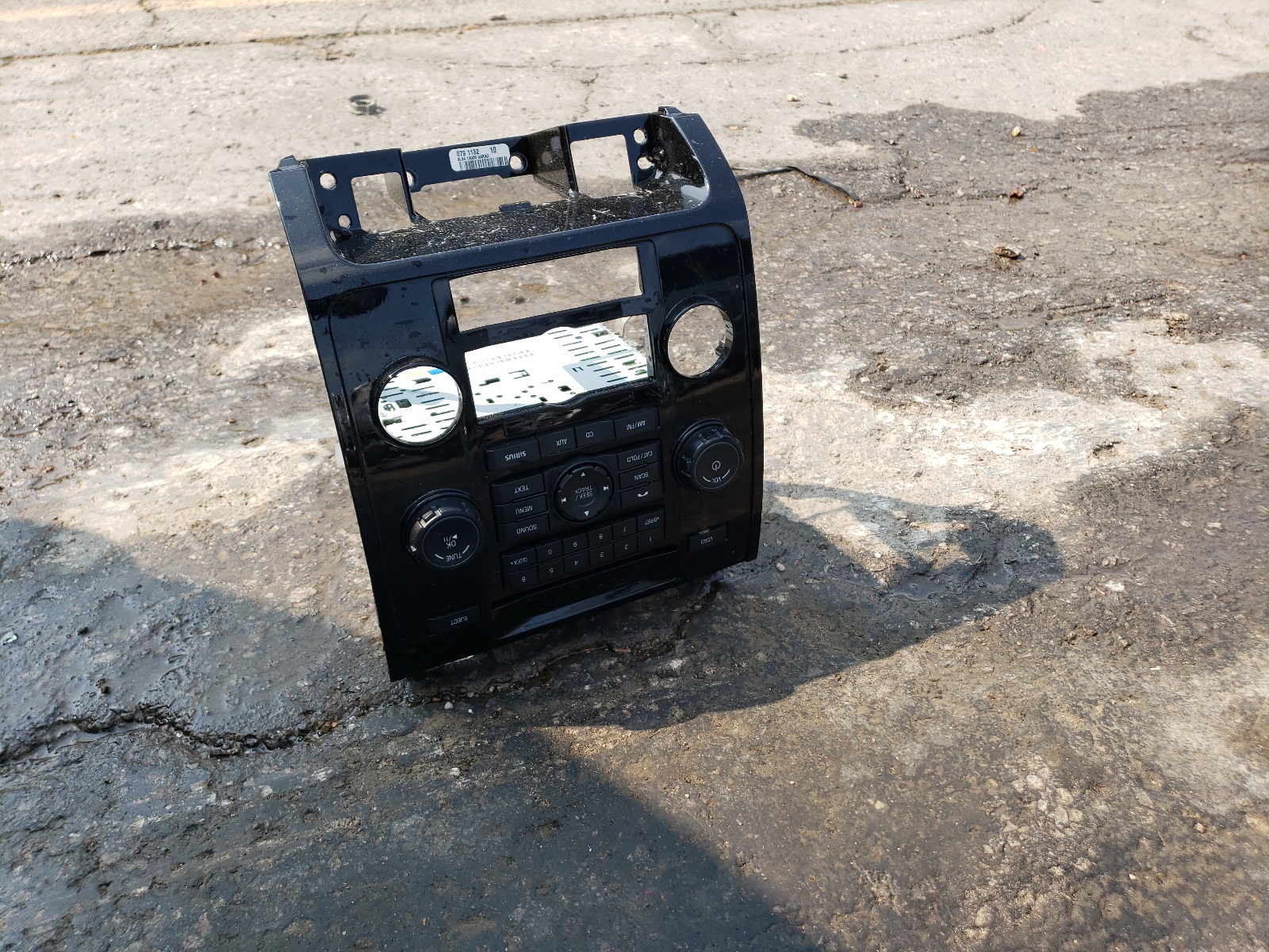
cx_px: 634
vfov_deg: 53.1
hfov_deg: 67.3
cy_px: 476
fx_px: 953
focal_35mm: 26
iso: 50
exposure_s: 1/1250
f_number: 1.5
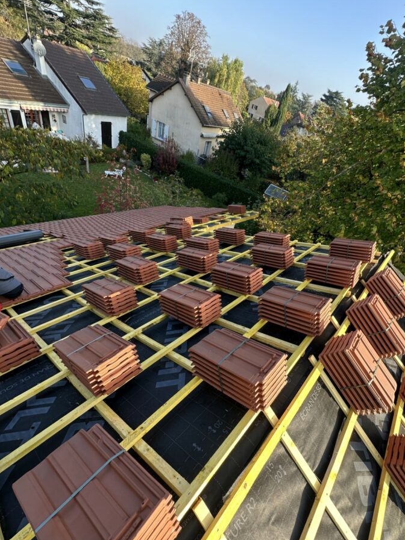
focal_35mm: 16
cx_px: 231
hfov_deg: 77.7
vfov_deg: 94.4
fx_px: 250
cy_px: 283
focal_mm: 2.22
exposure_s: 1/148
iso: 40
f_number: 2.2
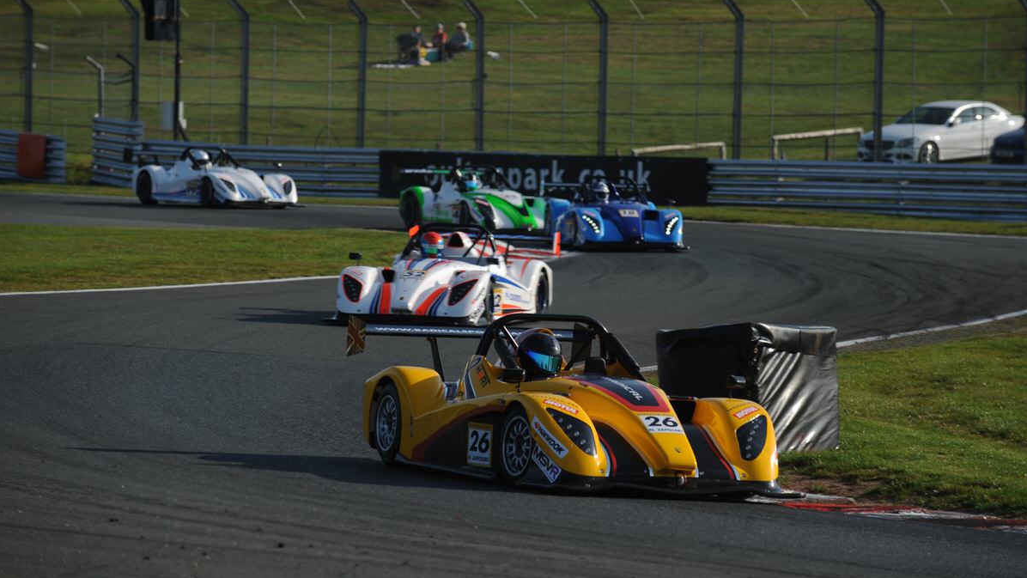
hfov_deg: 10.3
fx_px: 5719
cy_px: 285
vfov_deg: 5.8
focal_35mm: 210
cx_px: 514
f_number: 7.1
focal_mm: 200
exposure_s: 1/1000
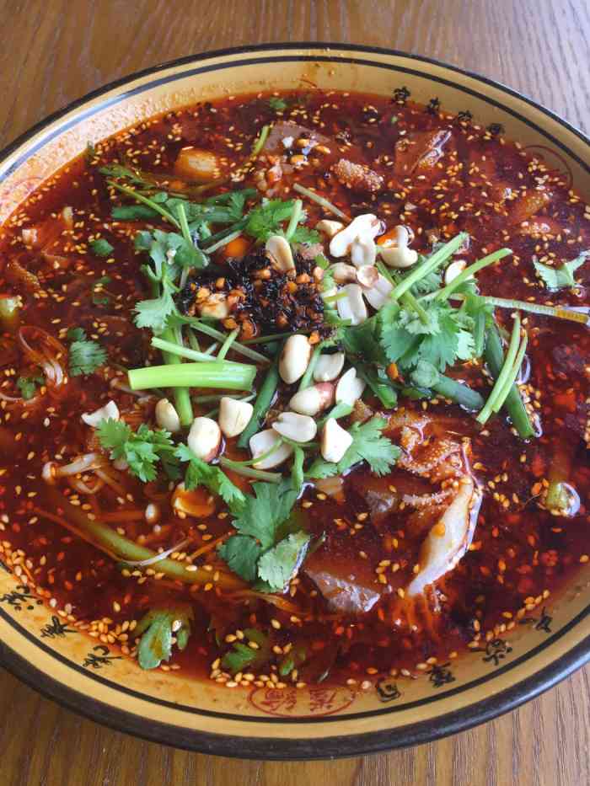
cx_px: 295
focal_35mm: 29
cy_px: 393
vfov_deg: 61.7
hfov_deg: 48.2
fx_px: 659
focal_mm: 4.15
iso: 50
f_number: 2.2
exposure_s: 1/100
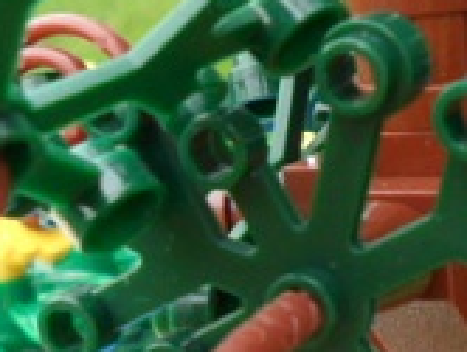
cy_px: 82
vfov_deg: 11.4
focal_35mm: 130
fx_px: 1756
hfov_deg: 14.4
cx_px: 650
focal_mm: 4.9
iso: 100
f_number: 3.5
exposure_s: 1/180
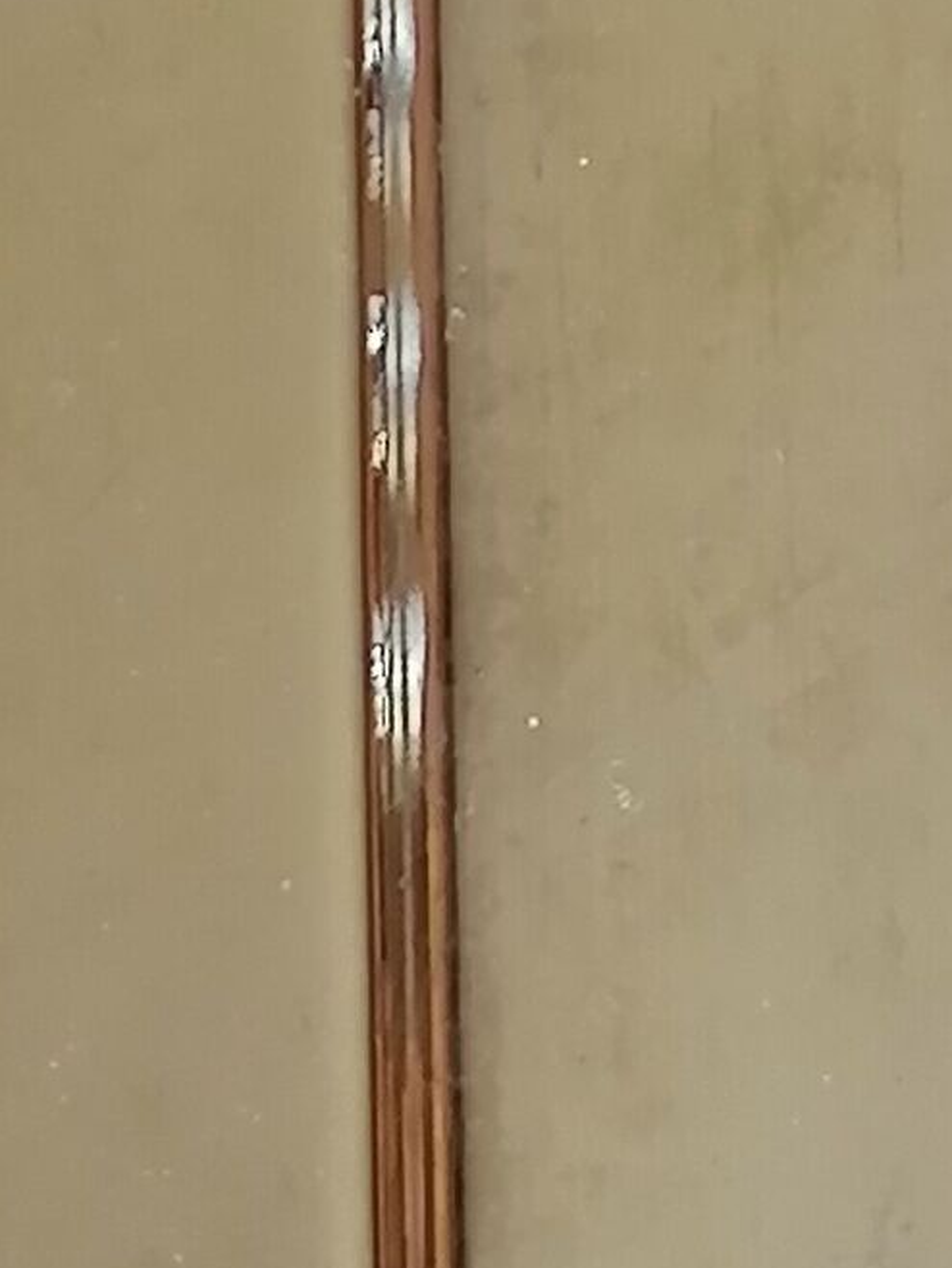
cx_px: 1580
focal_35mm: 243
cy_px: -291
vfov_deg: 8.1
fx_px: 8905
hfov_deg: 6.0
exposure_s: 1/50
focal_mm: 4.75
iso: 100
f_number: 1.8
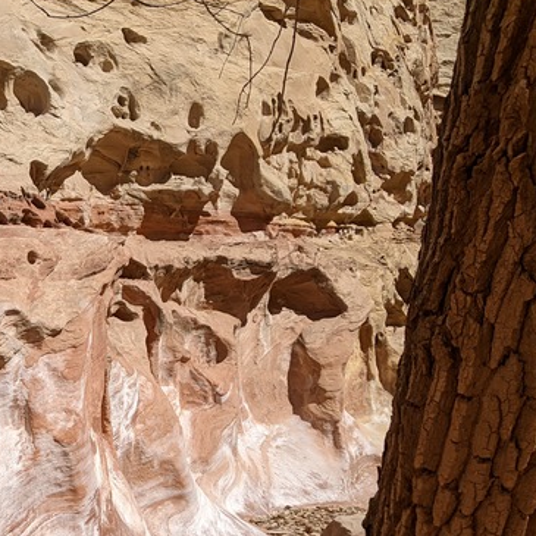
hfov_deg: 23.7
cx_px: -87
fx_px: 1174
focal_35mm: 67
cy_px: 518
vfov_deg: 24.7
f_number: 1.8
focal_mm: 4.44
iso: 56
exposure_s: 1/5882
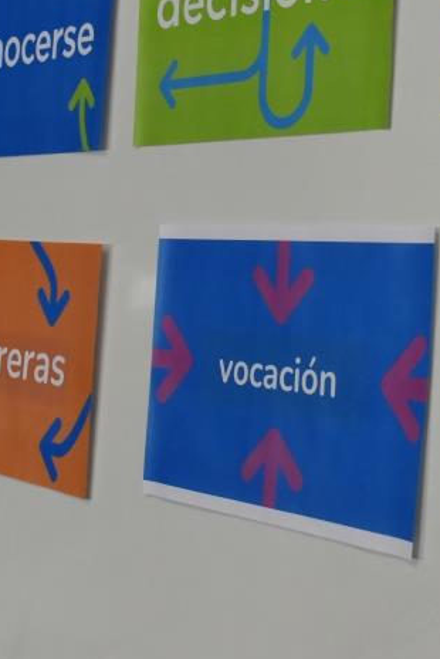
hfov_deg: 17.7
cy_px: 221
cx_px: 393
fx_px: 1393
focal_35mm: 76
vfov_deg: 26.5
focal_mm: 23
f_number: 6.3
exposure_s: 1/160
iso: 1600
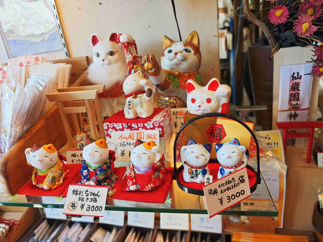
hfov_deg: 73.9
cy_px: 121
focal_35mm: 23
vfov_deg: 58.9
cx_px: 162
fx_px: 215
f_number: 2
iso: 64
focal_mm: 8.72
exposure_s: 1/100
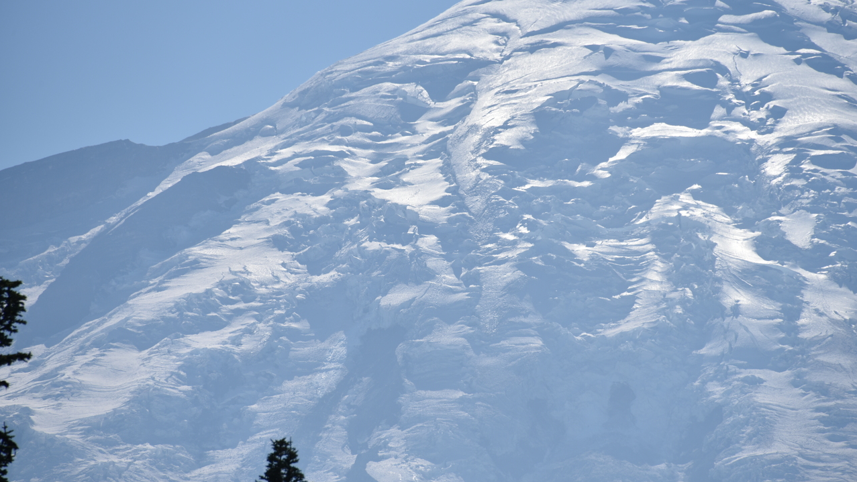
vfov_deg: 3.9
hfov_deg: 6.9
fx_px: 7157
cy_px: 218
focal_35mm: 315
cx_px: 428
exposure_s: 1/640
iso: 100
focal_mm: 300
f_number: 10
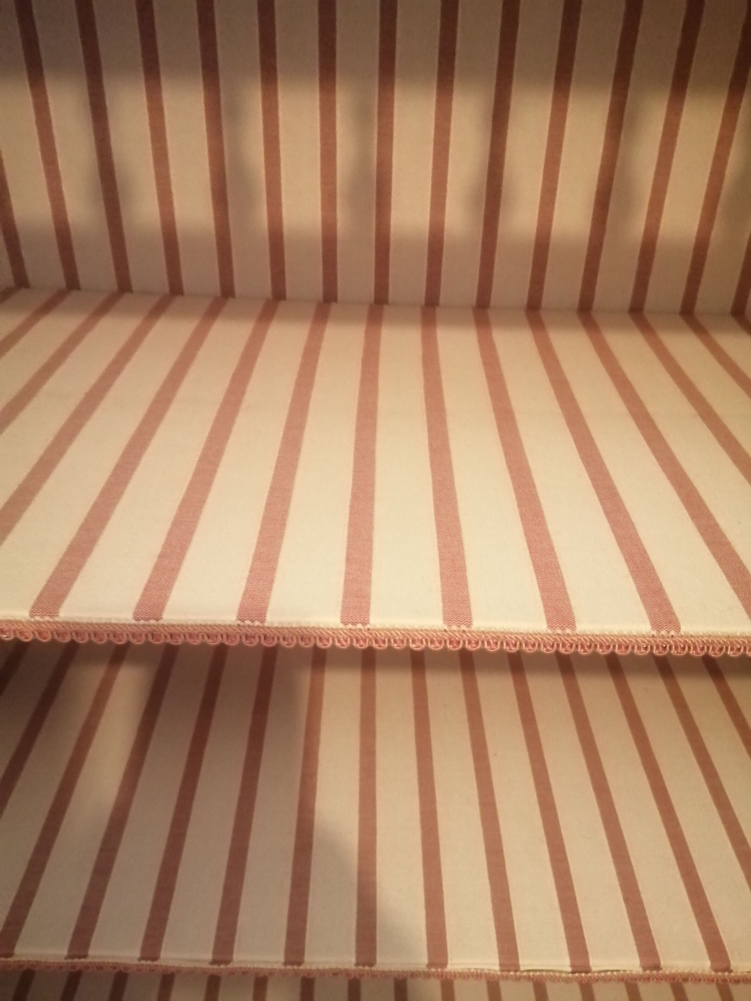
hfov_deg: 53.1
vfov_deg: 67.3
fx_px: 752
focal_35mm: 26
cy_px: 500
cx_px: 376
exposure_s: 1/14.3
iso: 800
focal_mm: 3.46
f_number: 1.8
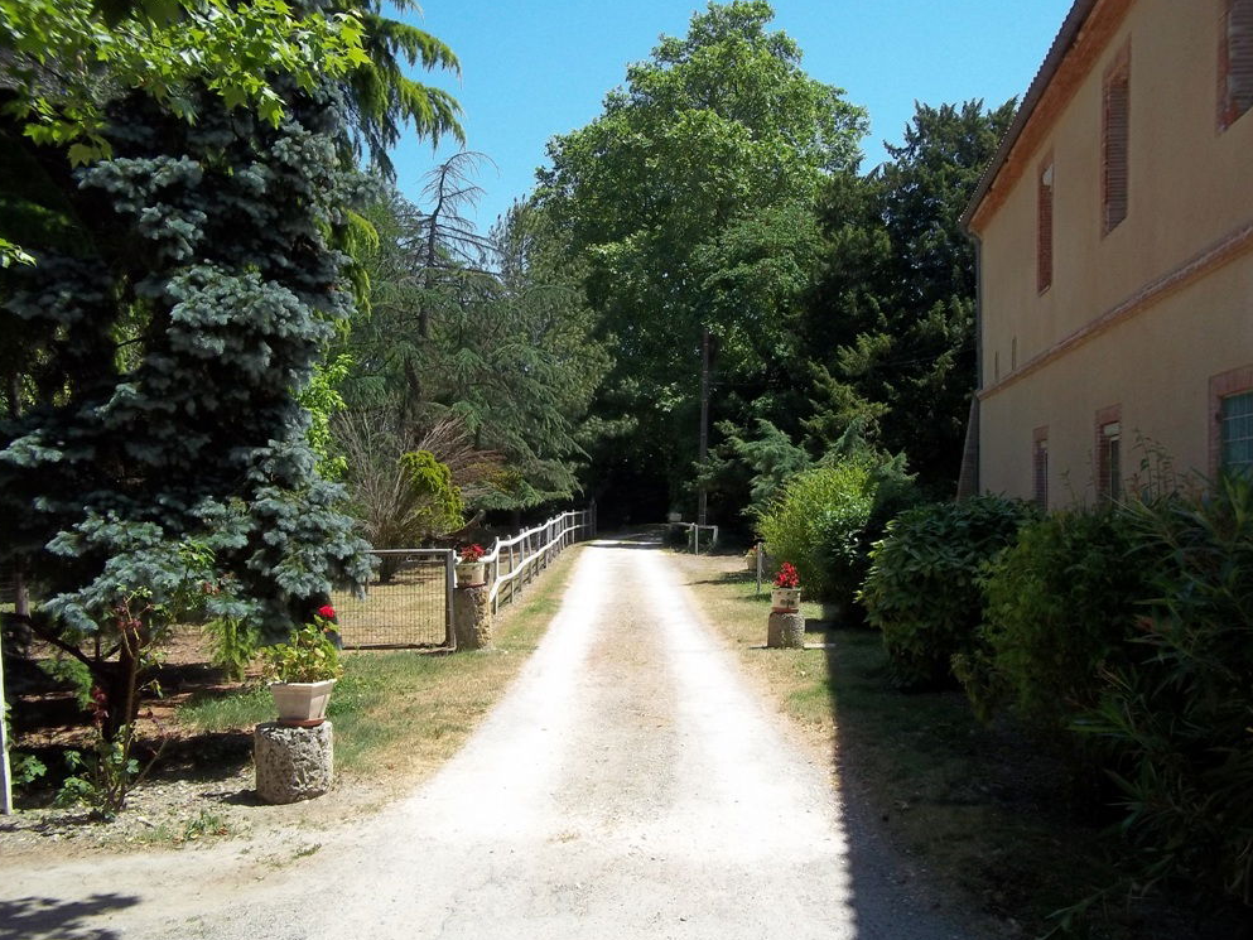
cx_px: 627
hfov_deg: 55.3
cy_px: 481
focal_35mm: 33
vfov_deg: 43.0
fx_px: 1195
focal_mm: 5.7
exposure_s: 1/320
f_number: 5.5
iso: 80
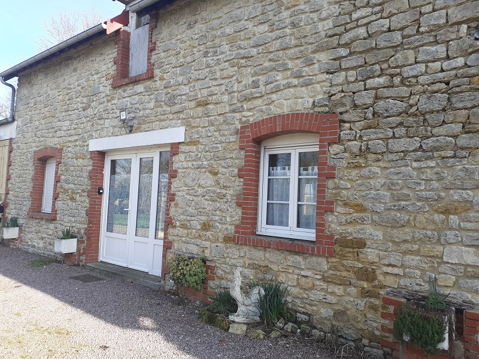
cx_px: 240
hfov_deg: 65.3
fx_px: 374
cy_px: 180
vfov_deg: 51.4
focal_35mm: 27
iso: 40
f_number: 1.9
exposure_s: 1/464
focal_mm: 3.6
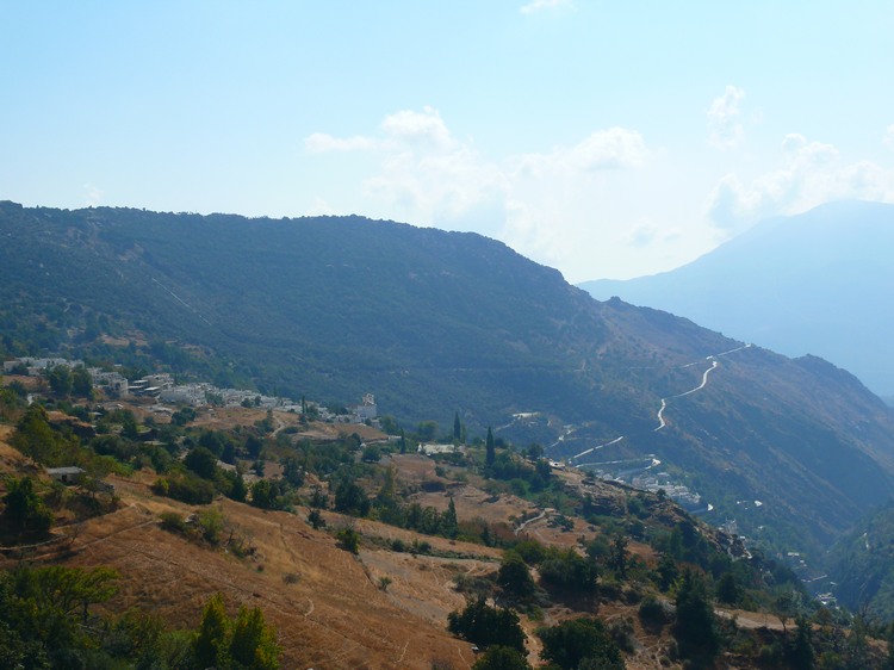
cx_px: 447
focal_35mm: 54
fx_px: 1394
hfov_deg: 35.6
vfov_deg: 27.0
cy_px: 335
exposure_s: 1/250
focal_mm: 11.4
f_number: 5.6
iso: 100
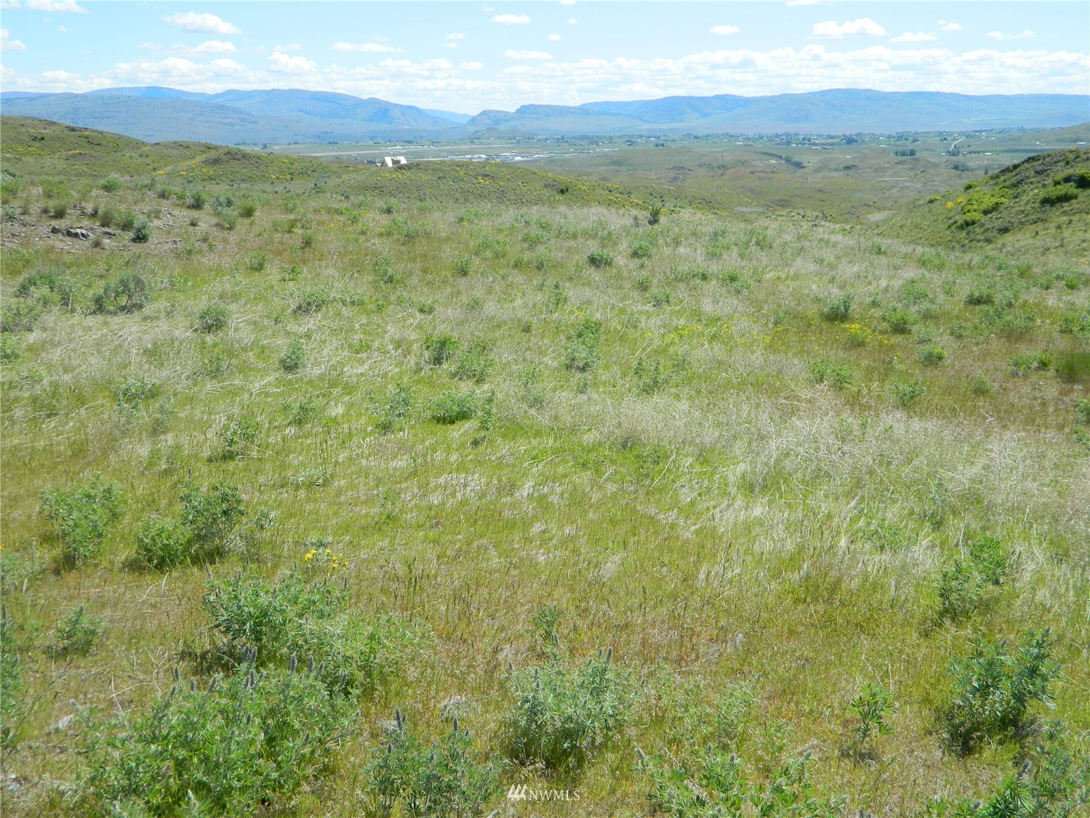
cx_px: 545
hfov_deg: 52.6
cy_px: 409
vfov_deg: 40.7
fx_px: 1102
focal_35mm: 35
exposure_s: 1/800
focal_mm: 6.2
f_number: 3.3
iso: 80
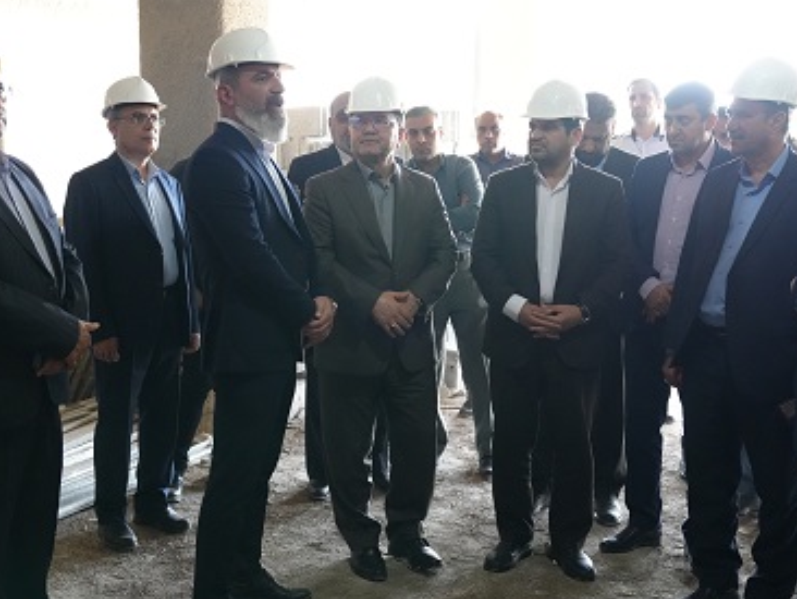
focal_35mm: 52
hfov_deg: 36.8
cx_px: 368
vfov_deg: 28.0
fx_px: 1198
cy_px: 329
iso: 6400
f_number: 4
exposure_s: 1/160
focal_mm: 39
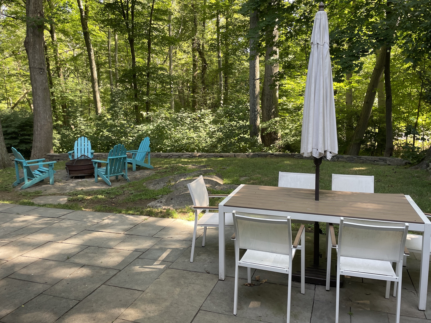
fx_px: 349
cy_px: 149
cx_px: 221
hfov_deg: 63.4
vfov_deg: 49.7
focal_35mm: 28
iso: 64
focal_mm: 4.2
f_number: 1.6
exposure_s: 1/121
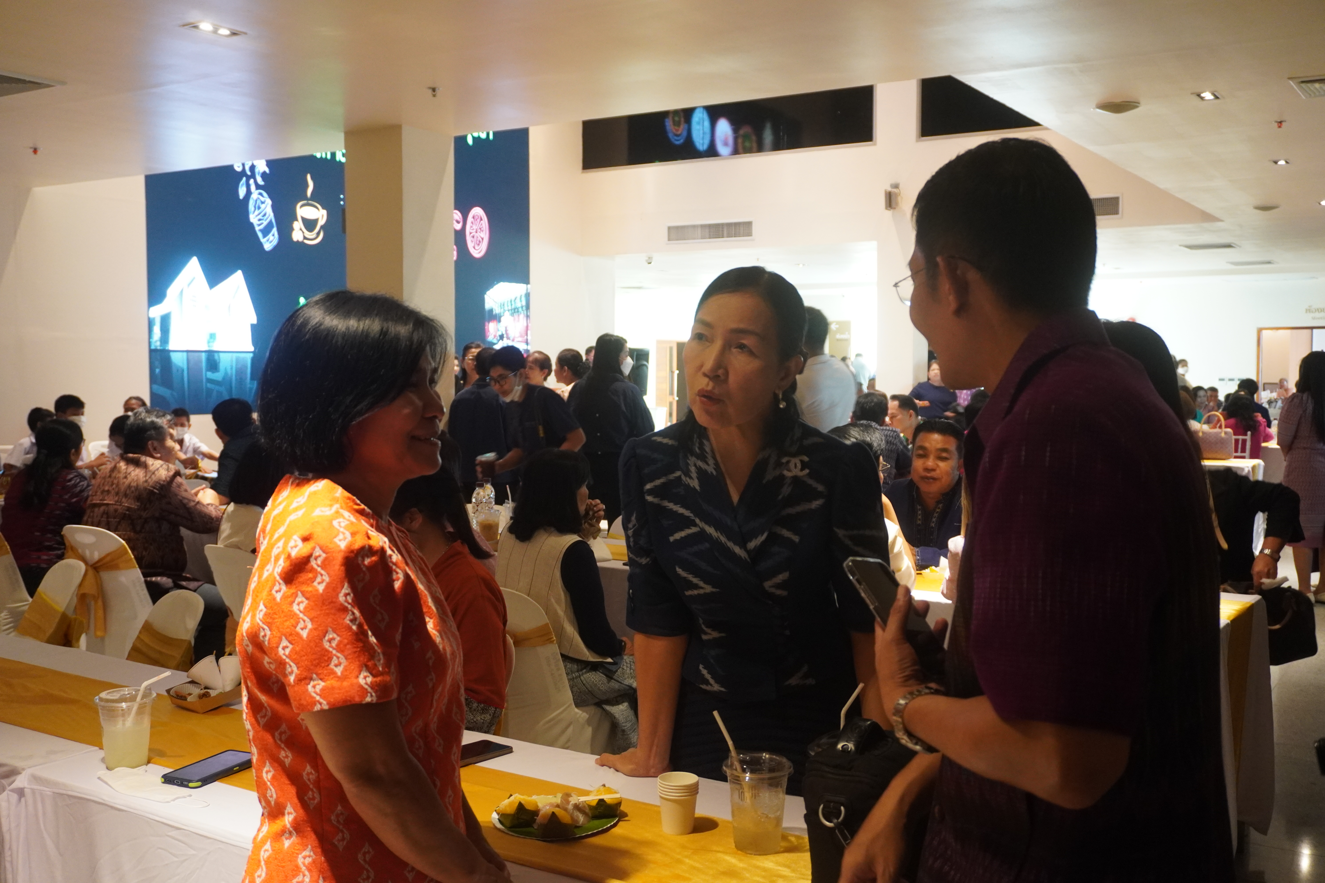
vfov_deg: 38.4
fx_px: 1270
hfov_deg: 55.1
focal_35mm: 34
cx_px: 662
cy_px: 442
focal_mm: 23
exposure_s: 1/40
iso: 1600
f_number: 4.5
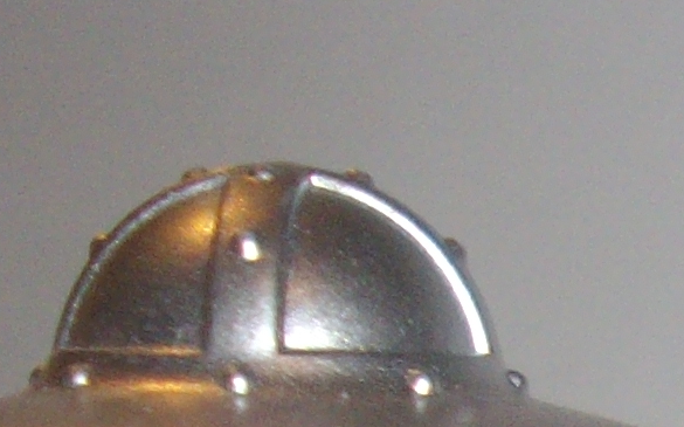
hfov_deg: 8.9
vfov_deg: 5.7
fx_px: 4080
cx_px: 1451
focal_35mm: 219
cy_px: 1157
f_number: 2.8
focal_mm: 6.2
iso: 160
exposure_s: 1/50
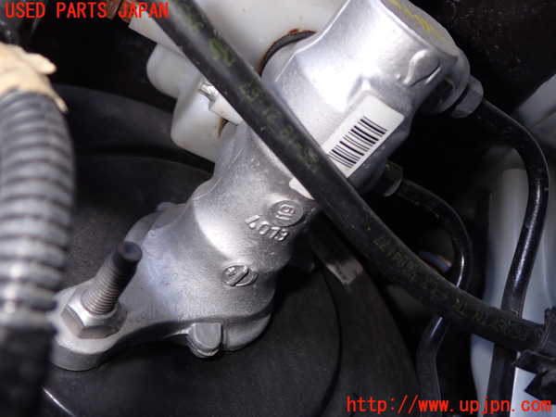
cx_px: 278
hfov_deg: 56.8
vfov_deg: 44.2
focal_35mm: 32
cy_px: 208
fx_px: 514
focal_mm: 5.79
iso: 200
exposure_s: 1/30
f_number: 7.1
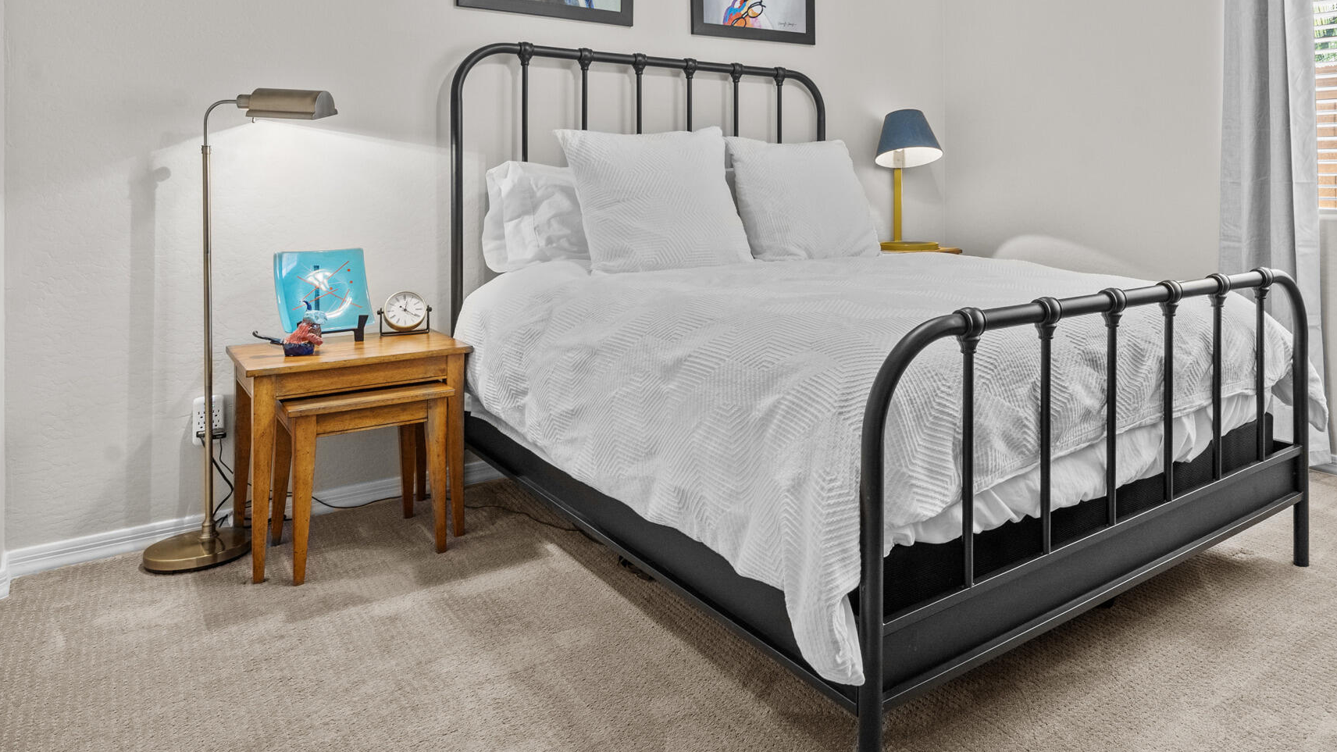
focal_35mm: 26
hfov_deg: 70.5
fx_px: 922
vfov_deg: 43.1
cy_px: 193
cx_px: 849
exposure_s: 1/1.67
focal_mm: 17
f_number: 9
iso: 250
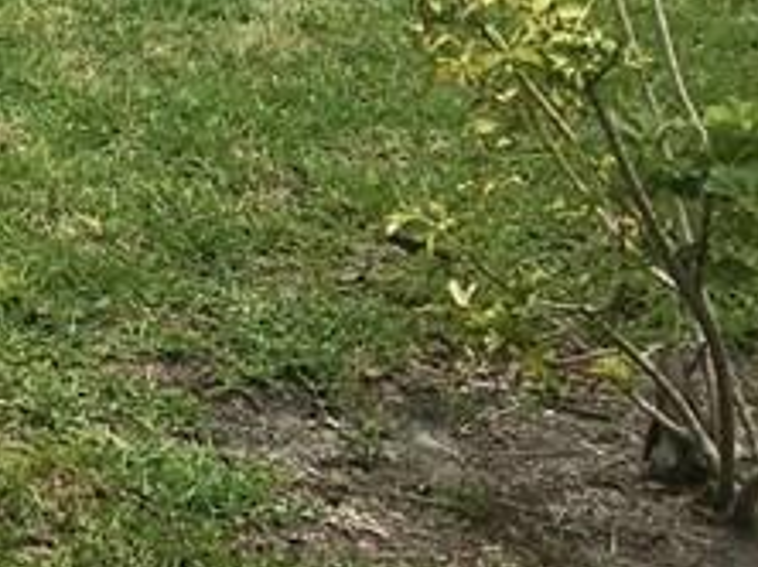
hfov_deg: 13.4
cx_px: -550
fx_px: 2931
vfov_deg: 10.5
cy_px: -391
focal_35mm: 134
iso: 25
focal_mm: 4.15
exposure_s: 1/1832
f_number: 2.2
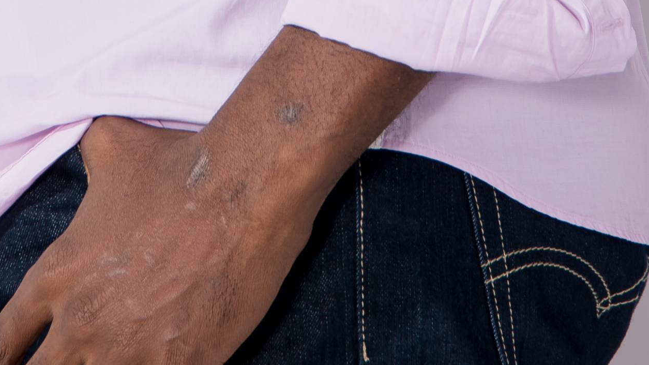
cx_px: 192
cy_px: -427
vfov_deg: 2.1
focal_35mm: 584
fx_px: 10050
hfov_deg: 3.7
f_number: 7.1
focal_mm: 95
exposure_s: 1/160
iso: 100
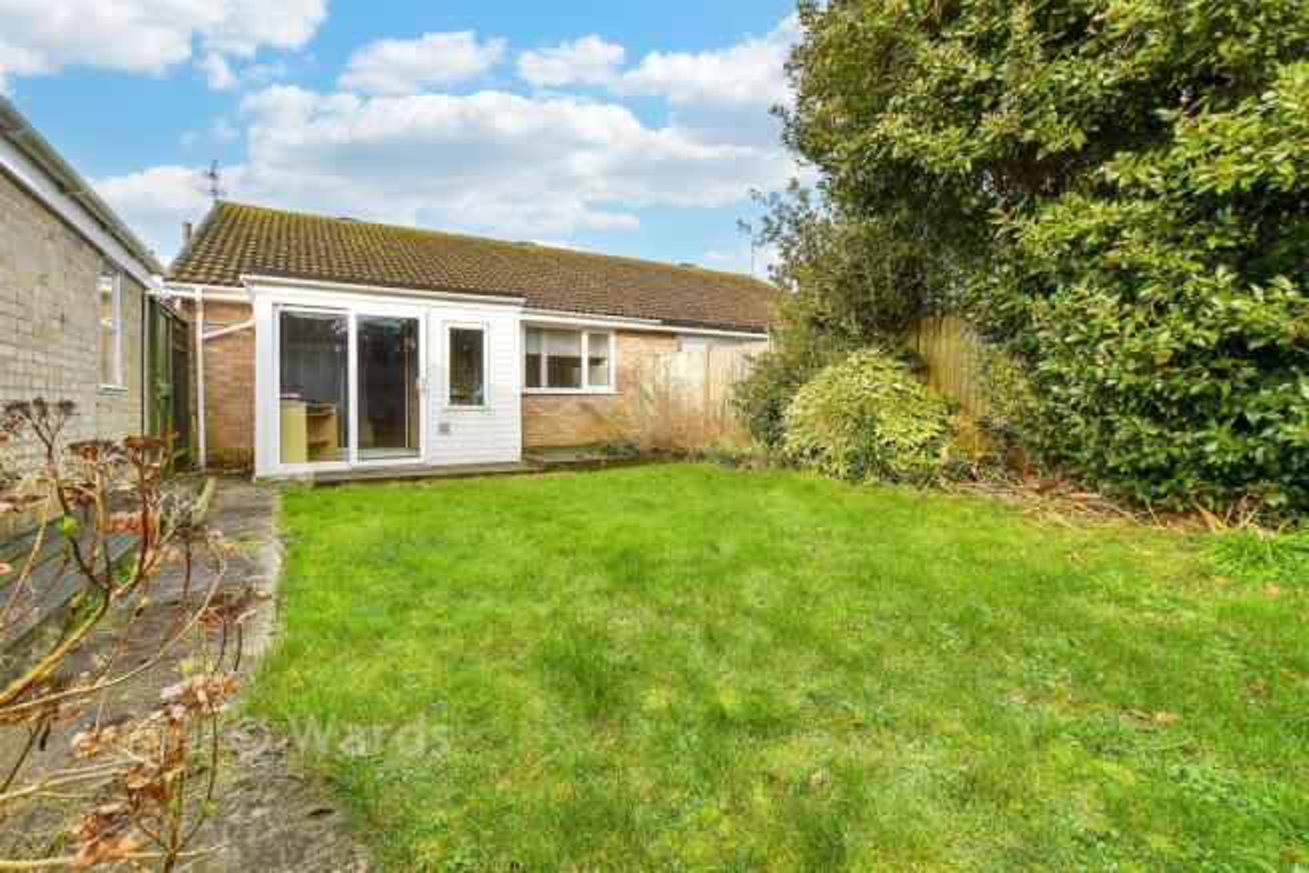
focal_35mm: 25
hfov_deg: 71.5
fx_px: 909
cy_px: 436
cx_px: 654
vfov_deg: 51.3
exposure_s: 1/80
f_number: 8
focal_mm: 17
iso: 160
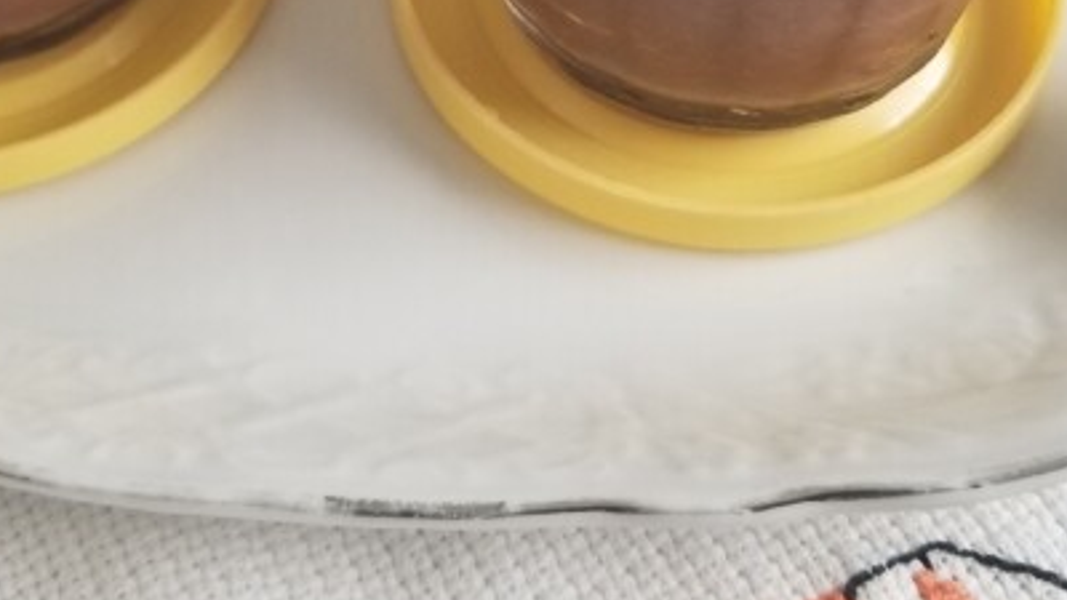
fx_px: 1924
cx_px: 392
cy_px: -165
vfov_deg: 16.8
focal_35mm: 68
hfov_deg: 30.9
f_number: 1.7
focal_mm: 4.25
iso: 80
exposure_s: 1/50
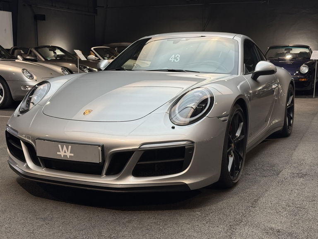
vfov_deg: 30.3
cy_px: 120
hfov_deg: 39.7
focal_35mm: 48
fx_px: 441
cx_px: 159
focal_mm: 6.76
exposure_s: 1/100
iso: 80
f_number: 1.78
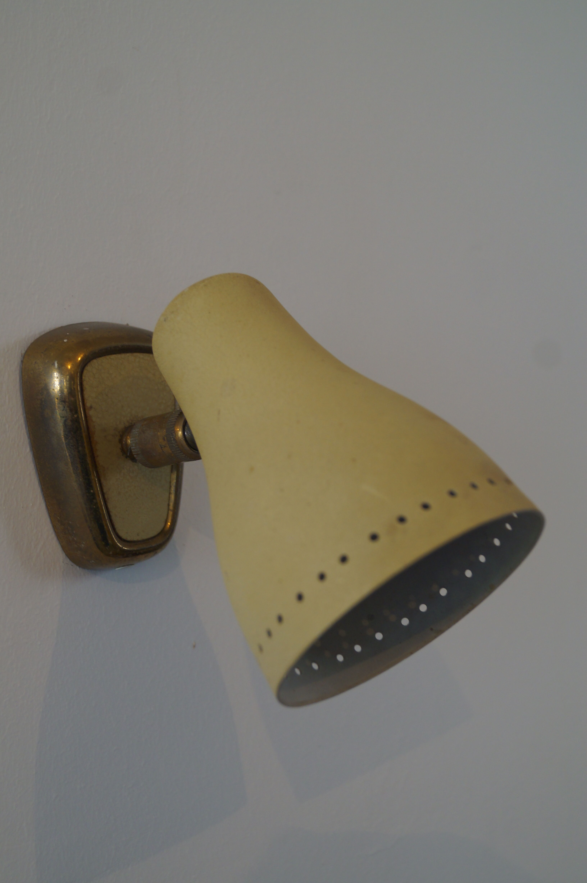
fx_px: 1103
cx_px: 294
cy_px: 442
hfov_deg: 29.8
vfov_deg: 43.6
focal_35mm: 45
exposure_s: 1/60
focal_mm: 30
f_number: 4.5
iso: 400
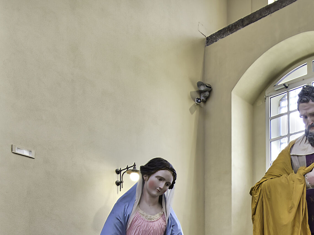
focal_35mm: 42
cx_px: 311
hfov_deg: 39.7
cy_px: 231
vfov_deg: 31.9
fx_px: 381
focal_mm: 10
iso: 200
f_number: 5.6
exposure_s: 1/30
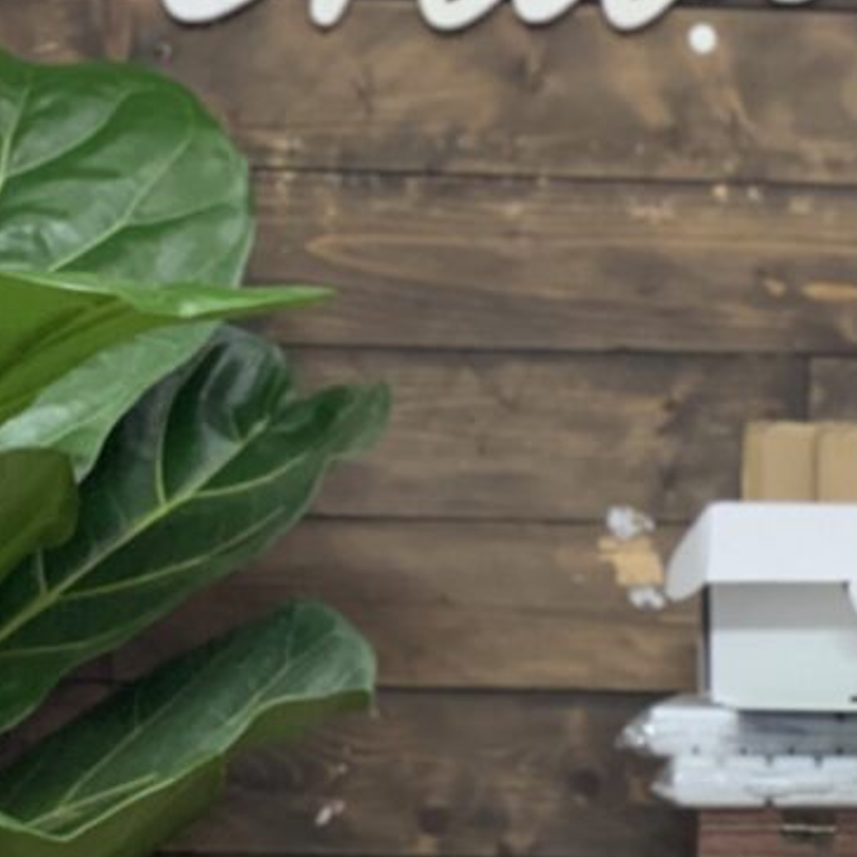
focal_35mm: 169
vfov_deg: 10.3
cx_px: 1164
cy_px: 863
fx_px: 4734
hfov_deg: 10.1
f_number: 2.4
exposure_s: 1/50
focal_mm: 6
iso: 100
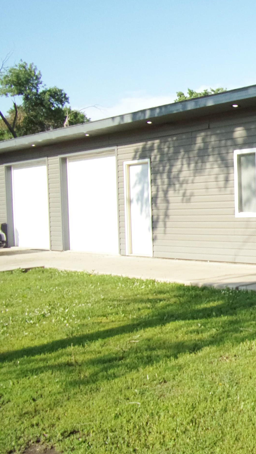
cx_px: 341
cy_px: 227
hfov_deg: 24.0
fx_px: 519
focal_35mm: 43
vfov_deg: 47.4
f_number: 3.3
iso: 80
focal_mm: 4.3
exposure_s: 1/750
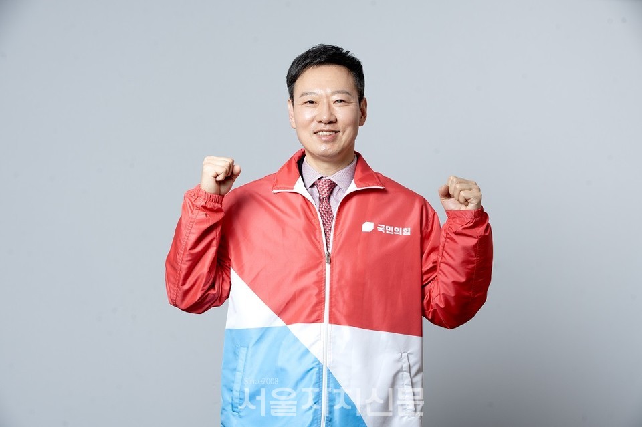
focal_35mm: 88
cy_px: 214
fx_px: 1568
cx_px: 321
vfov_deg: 15.5
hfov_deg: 23.1
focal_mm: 88
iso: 500
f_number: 9
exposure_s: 1/125
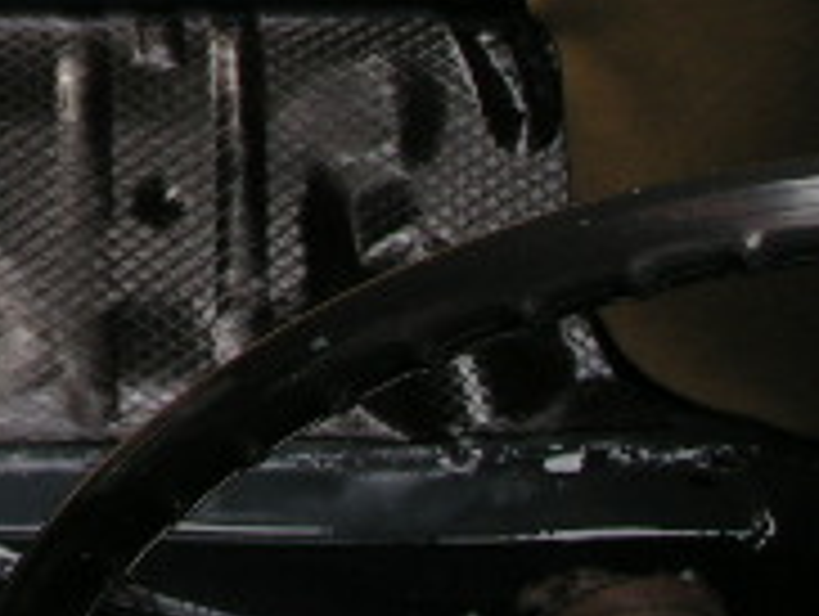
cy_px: -346
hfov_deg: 10.8
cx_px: -261
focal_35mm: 179
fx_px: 4241
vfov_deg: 8.1
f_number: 4
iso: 50
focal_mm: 8.6
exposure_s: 1/100
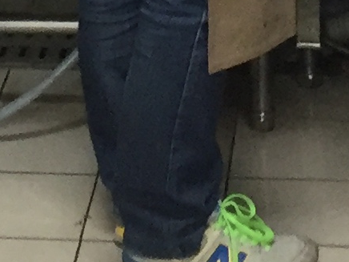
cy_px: -530
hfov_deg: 9.1
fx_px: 2188
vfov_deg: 6.3
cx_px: 99
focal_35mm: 217
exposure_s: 1/30
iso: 125
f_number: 2.2
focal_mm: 4.15
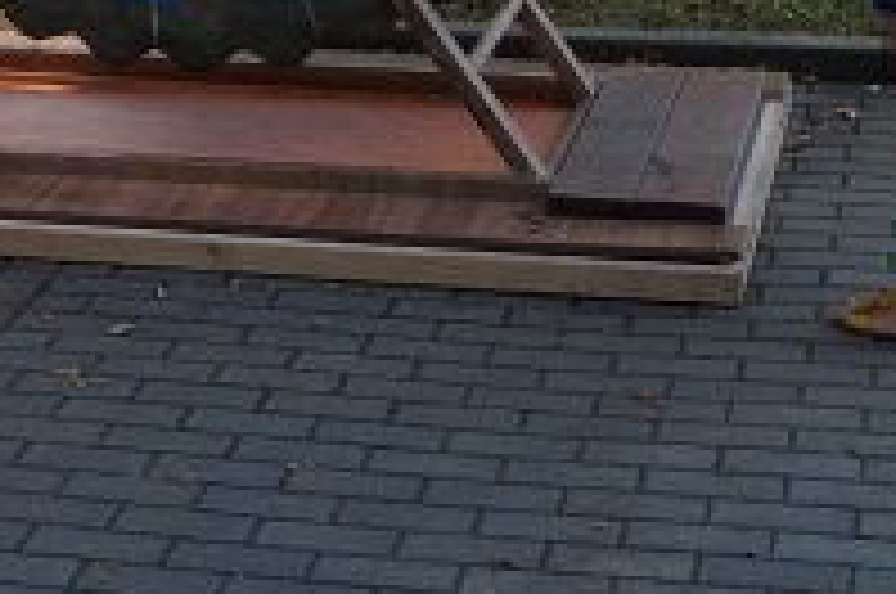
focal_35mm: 116
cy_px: -238
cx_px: -81
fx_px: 2882
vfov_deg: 11.4
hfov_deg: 17.1
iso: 100
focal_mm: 24
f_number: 4.5
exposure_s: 1/200
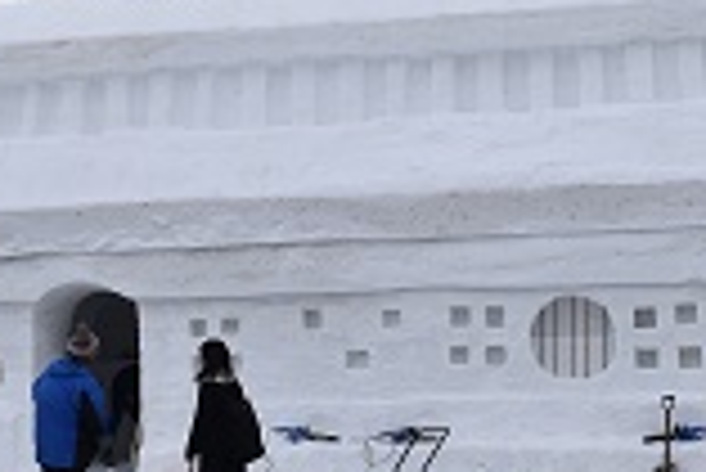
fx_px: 2022
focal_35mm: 103
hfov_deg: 19.7
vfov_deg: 13.3
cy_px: 225
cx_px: 225
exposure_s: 1/500
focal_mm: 24
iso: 200
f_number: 11
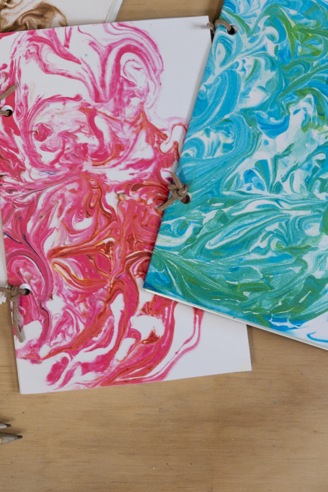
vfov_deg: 34.3
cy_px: 125
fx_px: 779
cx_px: -61
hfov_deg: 22.1
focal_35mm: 57
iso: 160
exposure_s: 1/160
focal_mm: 8.8
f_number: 1.8
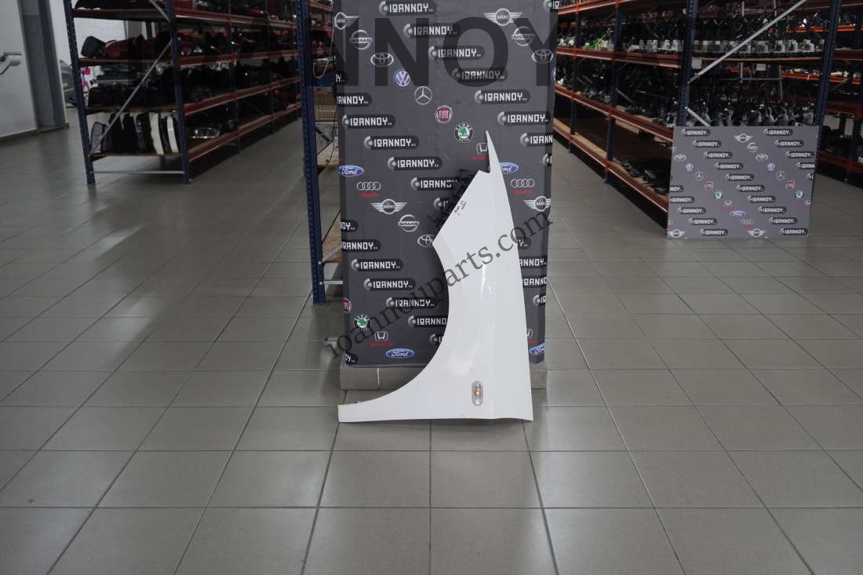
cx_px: 432
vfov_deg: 41.7
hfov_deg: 59.5
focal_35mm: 32
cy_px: 288
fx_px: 755
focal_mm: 21
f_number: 4
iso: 1600
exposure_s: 1/160
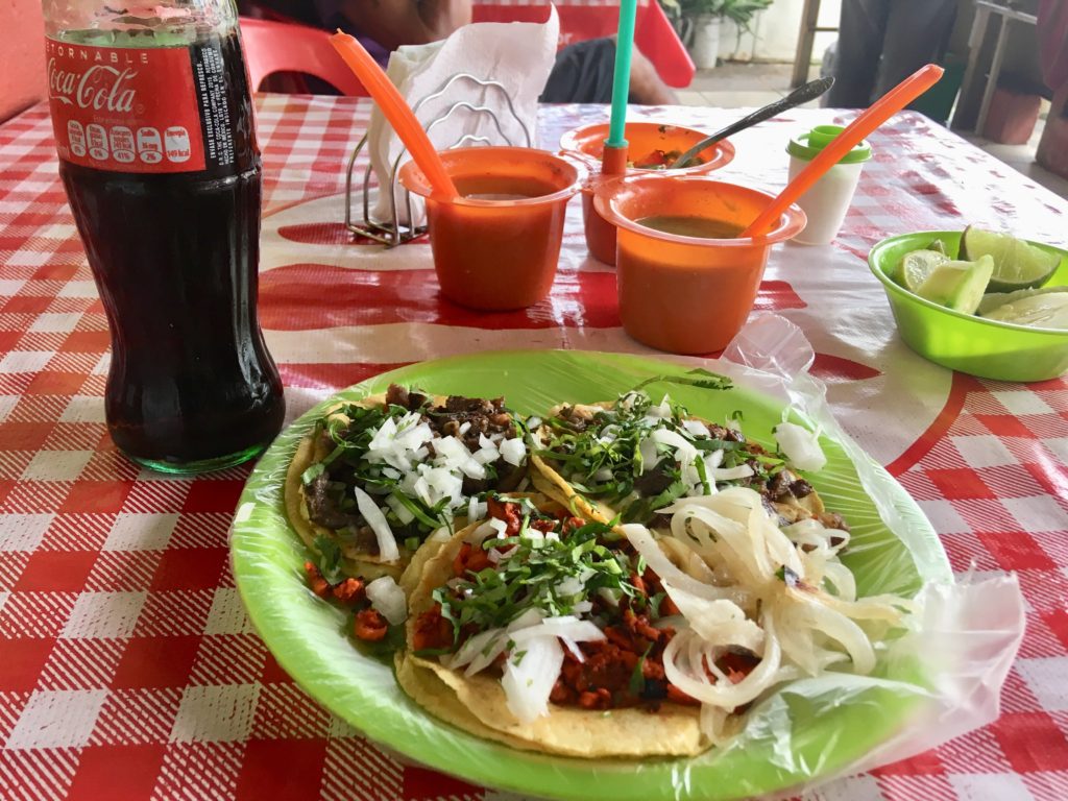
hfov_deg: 61.7
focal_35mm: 29
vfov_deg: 48.2
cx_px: 534
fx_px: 895
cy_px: 400
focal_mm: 4.15
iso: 32
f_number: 2.2
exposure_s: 1/30
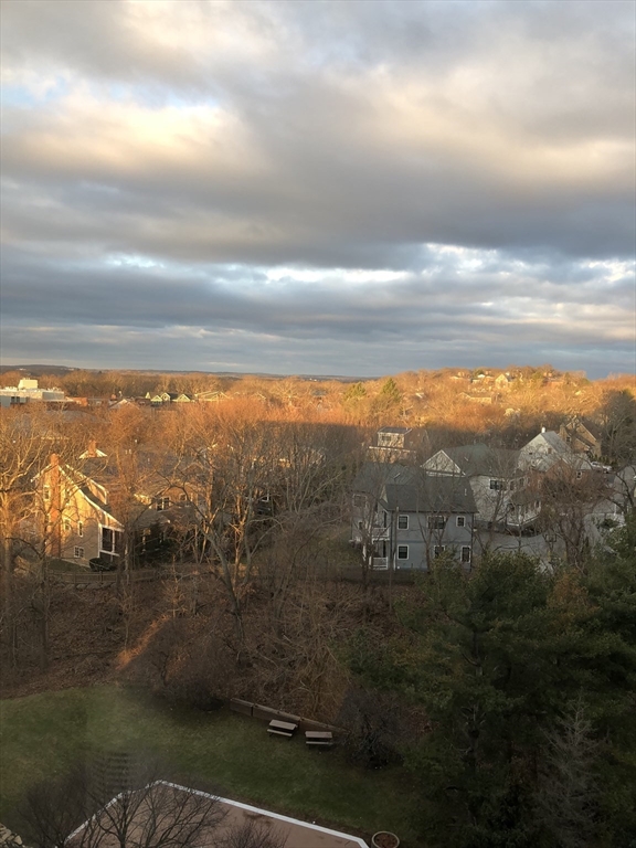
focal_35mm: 28
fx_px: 686
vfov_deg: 63.4
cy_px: 424
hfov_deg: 49.7
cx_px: 318
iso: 20
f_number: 1.8
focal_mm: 3.99
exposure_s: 1/120
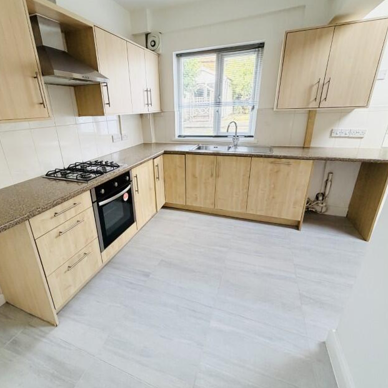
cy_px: 189
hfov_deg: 83.6
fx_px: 216
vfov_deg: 83.9
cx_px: 170
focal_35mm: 17
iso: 320
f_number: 2.2
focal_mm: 2.22
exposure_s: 1/86
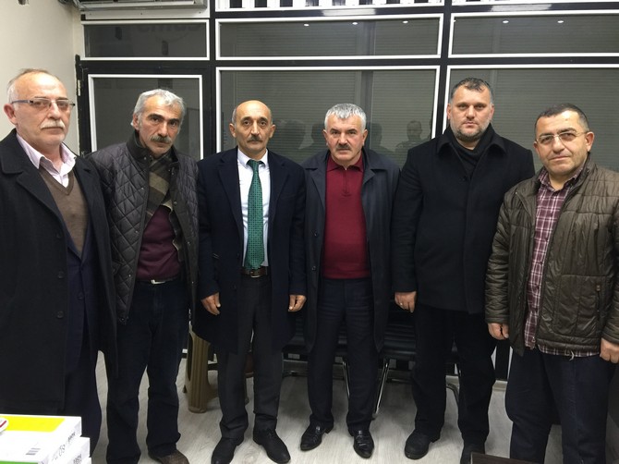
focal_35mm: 29
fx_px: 518
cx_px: 310
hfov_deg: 61.7
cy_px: 232
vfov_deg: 48.2
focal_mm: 4.15
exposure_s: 1/17
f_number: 2.2
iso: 100
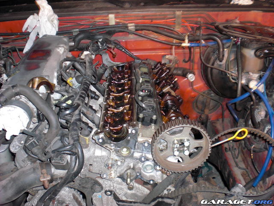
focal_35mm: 38
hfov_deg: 49.0
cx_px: 137
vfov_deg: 37.7
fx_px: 301
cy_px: 103
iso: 200
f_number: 3.1
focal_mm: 6.3
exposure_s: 1/60
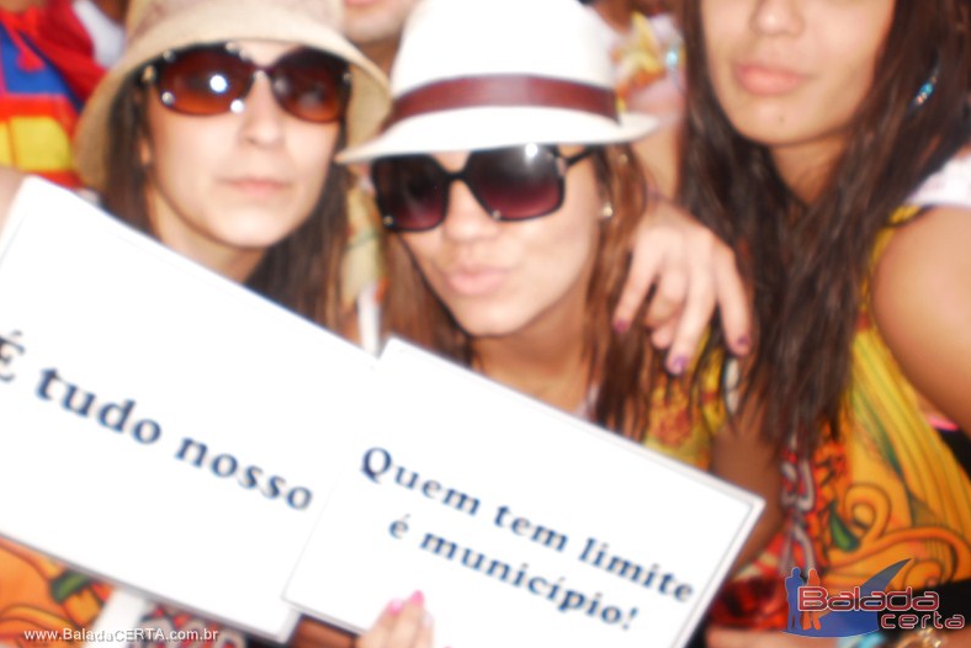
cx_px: 492
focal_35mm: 38
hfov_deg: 50.7
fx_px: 1025
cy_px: 290
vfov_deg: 35.0
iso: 100
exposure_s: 1/80
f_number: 3.1
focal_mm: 6.3
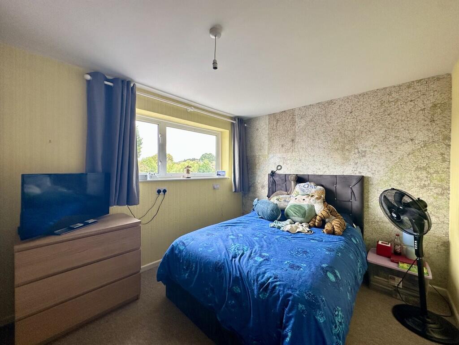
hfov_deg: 102.1
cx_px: 230
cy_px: 172
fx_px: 186
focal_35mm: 14
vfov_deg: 85.7
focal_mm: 2.22
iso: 100
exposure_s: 1/99
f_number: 2.2
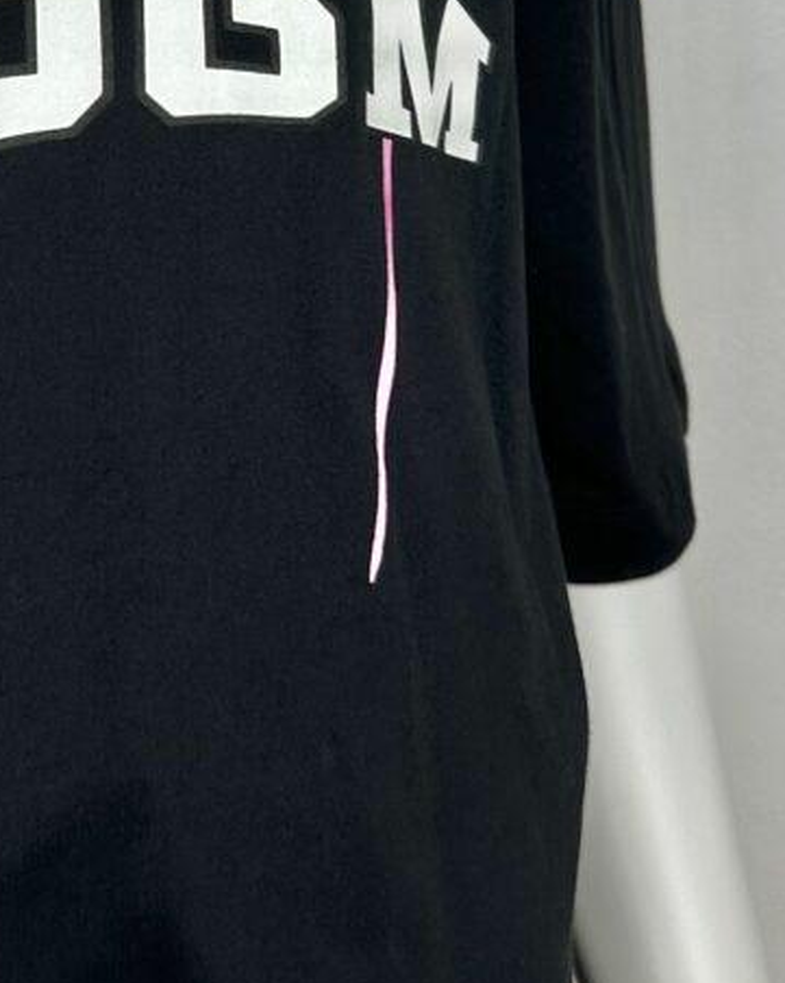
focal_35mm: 83
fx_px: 2413
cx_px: -154
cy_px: -170
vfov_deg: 21.5
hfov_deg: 17.6
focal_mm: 6.86
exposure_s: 1/100
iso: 64
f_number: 1.78
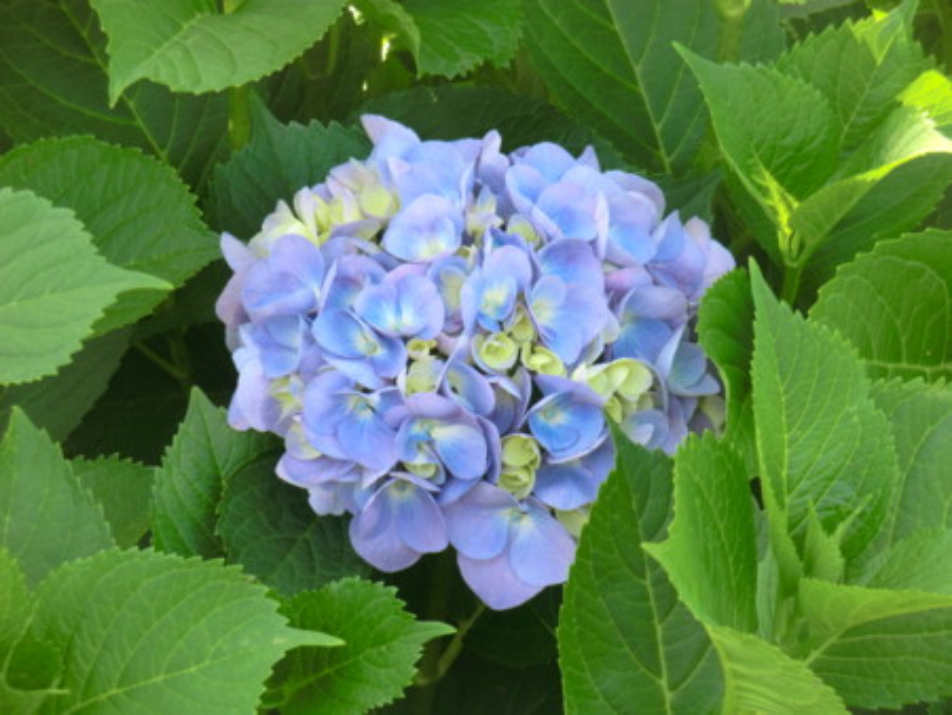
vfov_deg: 14.1
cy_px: 358
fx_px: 2889
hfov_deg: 18.7
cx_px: 476
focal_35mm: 105
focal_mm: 18.8
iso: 100
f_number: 5
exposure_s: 1/60
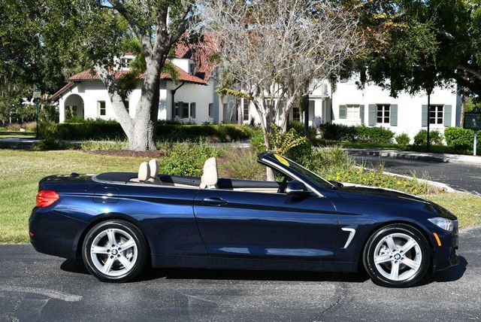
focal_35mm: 54
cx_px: 240
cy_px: 161
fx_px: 722
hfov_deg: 36.8
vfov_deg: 25.1
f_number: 8
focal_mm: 27
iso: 100
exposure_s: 1/250
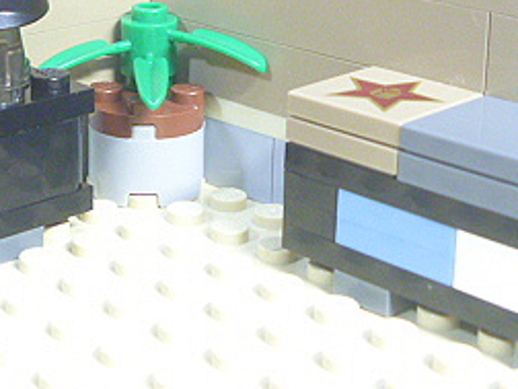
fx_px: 1332
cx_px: 140
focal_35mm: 89
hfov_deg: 21.8
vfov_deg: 16.3
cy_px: 23
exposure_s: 1/13
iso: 400
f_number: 3.5
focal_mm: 6.3
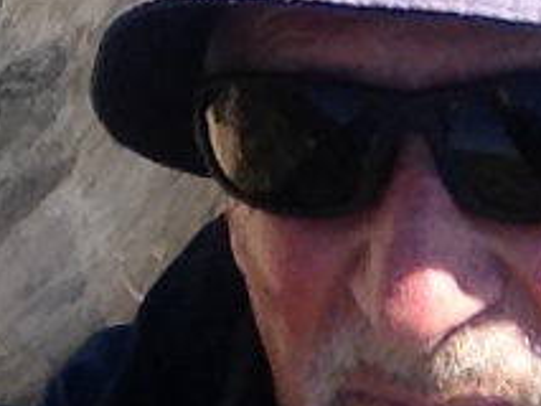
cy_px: -33
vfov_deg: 13.8
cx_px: 28
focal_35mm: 105
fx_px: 1642
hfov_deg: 18.3
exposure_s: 1/2653
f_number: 2.4
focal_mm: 1.85
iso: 160
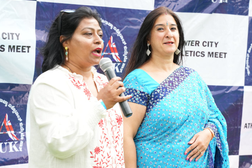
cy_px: 95
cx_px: 148
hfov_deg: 20.0
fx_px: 714
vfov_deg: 13.4
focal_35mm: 102
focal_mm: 70
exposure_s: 1/250
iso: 400
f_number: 5
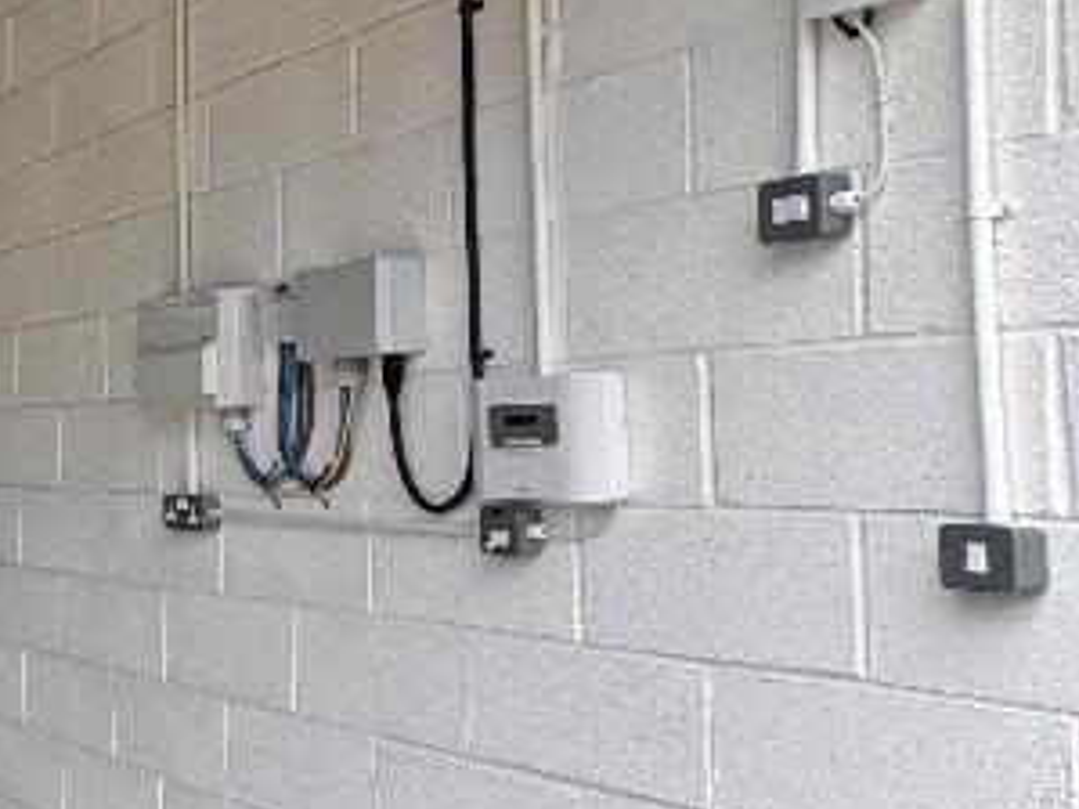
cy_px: 423
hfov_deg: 24.0
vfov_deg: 30.2
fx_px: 1496
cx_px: -758
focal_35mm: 48
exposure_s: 1/198
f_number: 2.2
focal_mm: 2.22
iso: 40
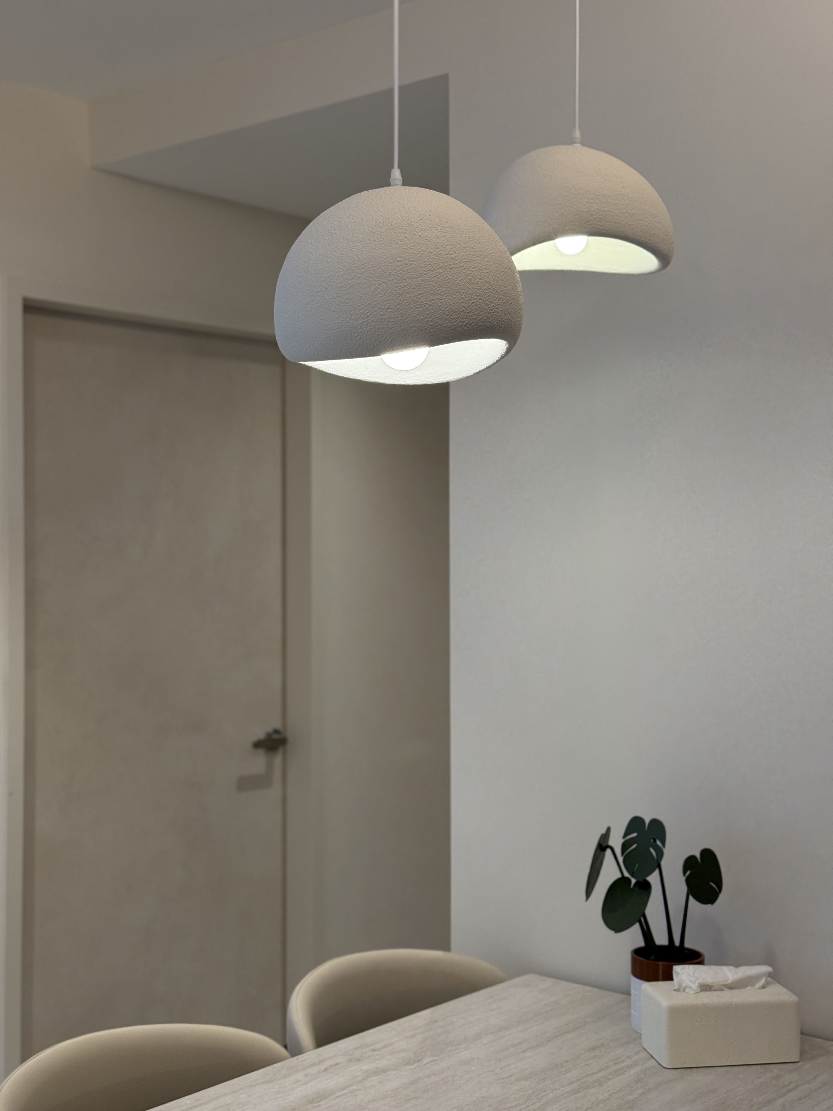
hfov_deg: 30.3
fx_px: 1540
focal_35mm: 48
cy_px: 556
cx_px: 416
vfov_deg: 39.7
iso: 80
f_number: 1.78
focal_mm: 6.76
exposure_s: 1/100
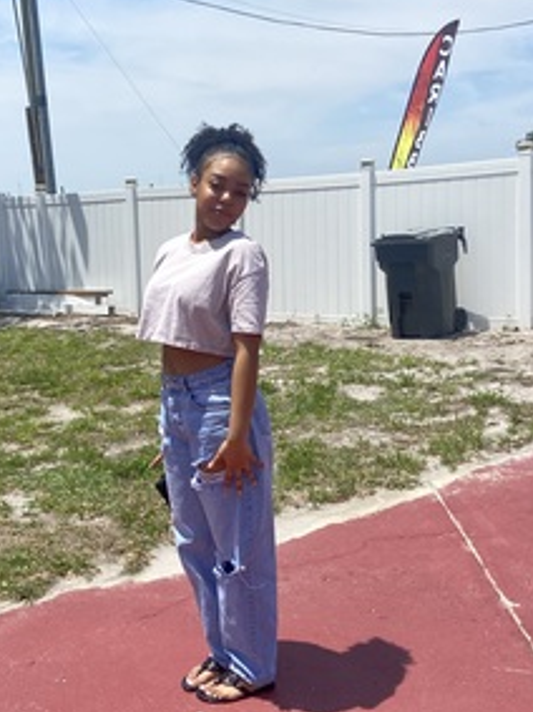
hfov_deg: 31.4
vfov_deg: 41.3
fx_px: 945
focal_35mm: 46
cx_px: 205
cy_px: 350
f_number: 1.8
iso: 32
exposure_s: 1/4808
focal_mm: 4.25
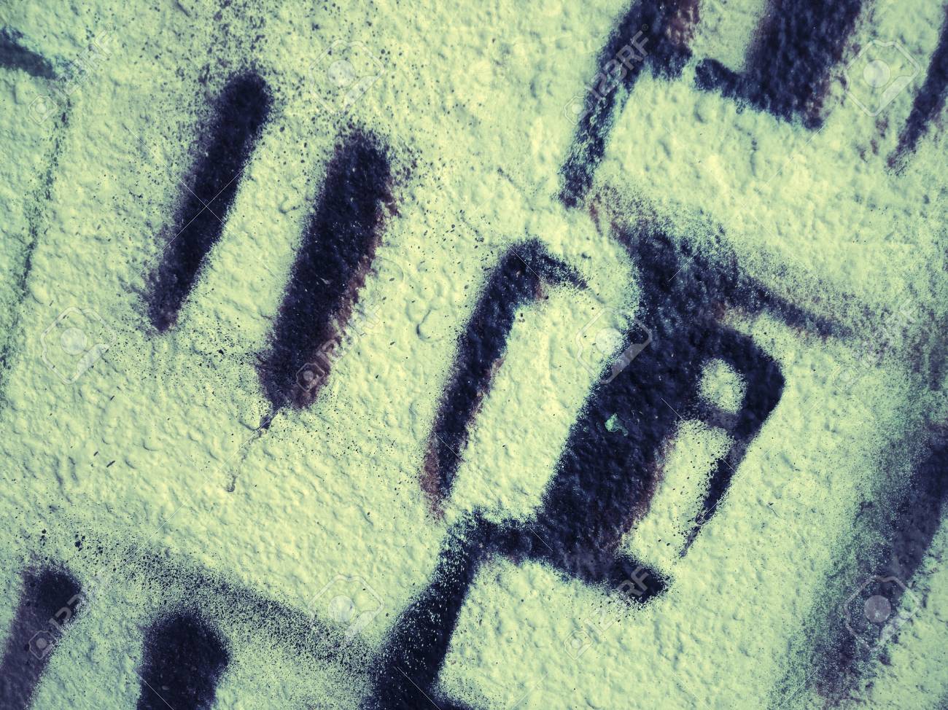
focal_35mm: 35
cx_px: 474
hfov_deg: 52.6
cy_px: 355
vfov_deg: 40.7
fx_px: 958
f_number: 2.4
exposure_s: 1/200
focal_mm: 4.28
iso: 50
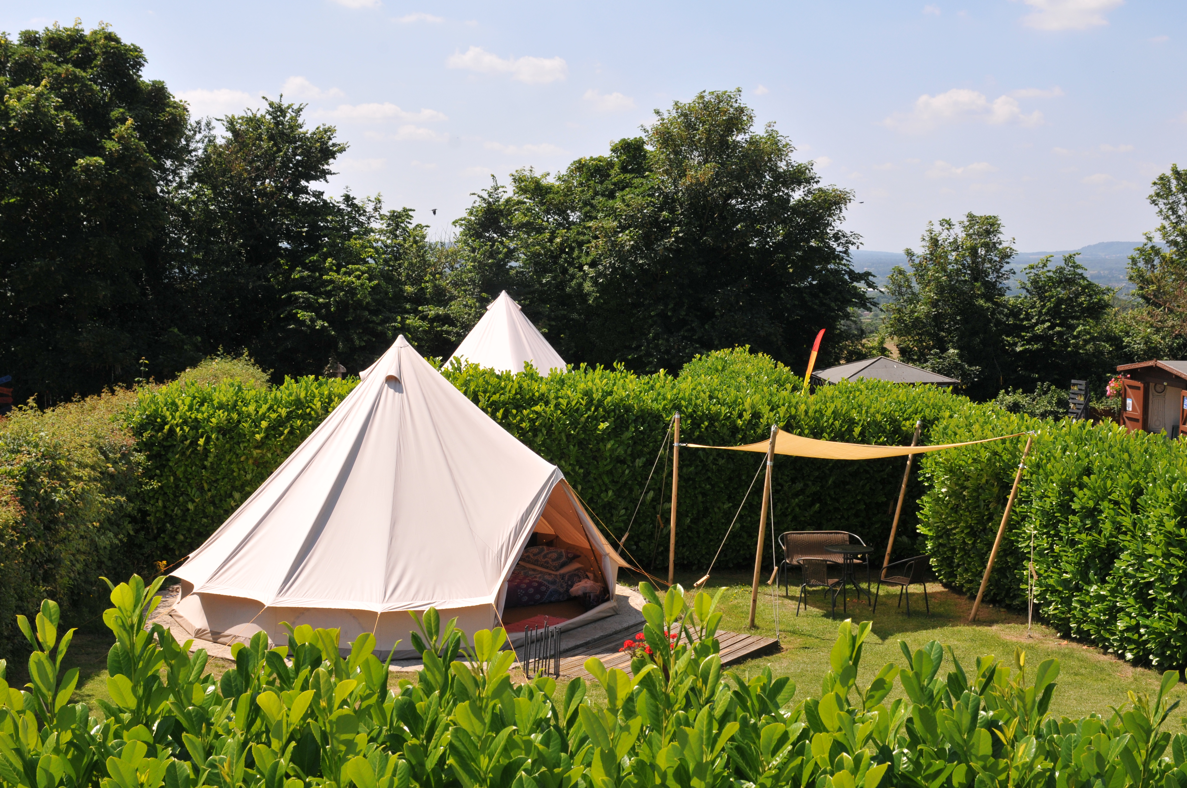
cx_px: 594
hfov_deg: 46.4
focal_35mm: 42
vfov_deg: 31.8
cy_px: 394
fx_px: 1383
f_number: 10
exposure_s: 1/400
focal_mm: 28
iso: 320
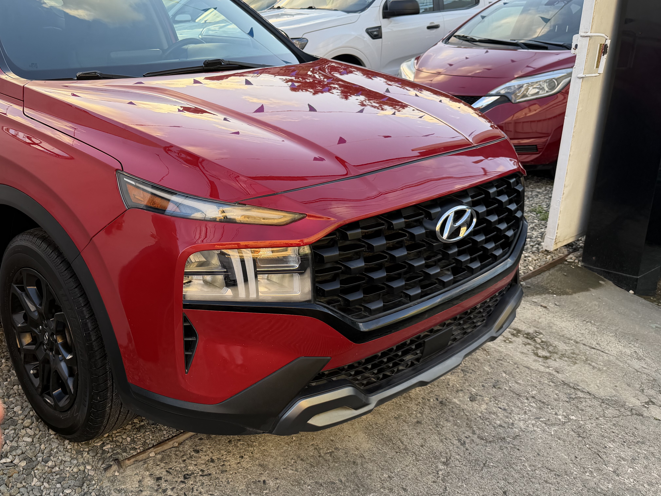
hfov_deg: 52.6
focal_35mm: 34
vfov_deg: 41.8
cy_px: 235
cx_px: 206
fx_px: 649
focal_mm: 6.76
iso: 80
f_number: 1.78
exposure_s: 1/330
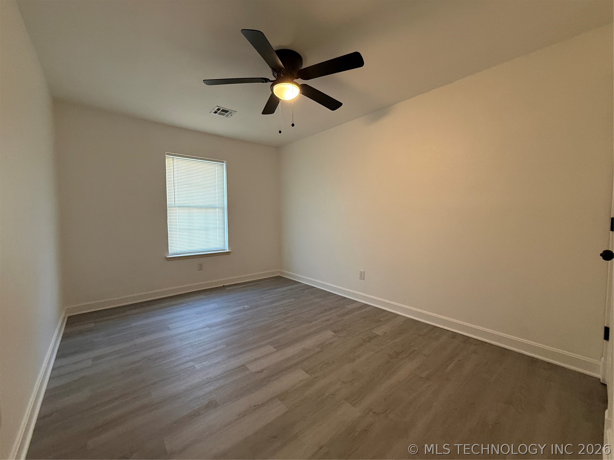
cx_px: 307
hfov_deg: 102.1
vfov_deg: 85.7
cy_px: 230
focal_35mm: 14
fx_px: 248
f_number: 2.2
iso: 320
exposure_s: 1/60
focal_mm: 2.22
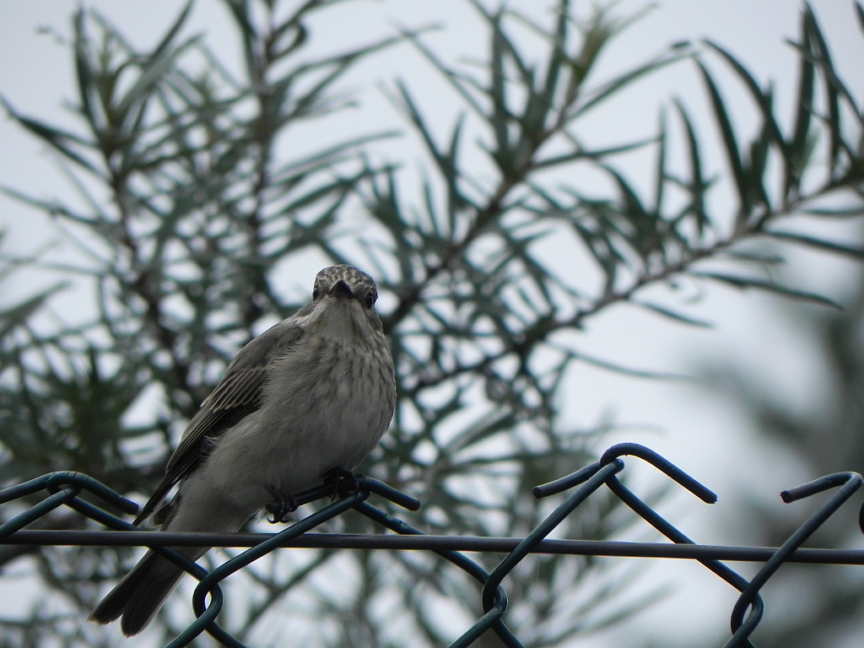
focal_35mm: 678
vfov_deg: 2.2
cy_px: 324
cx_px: 432
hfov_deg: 2.9
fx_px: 16923
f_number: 5.6
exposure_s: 1/600
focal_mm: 120
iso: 160
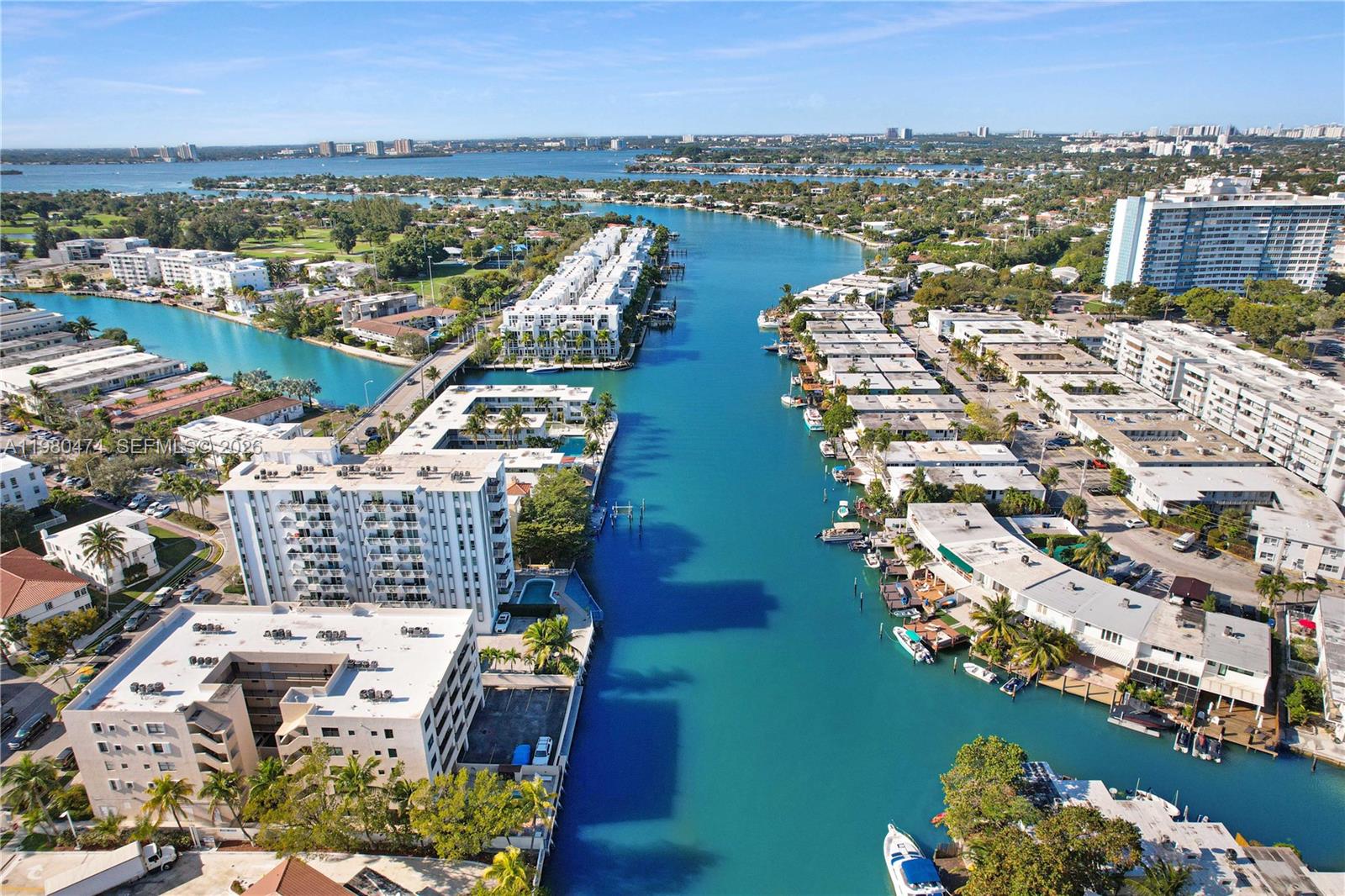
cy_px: 448
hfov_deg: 78.6
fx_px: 822
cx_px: 672
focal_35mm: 22
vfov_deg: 57.2
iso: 110
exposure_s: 1/640
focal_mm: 8.38
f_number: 2.8
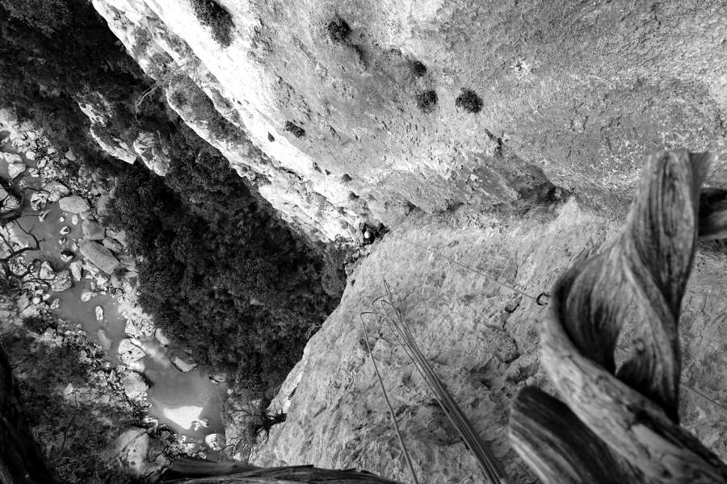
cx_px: 364
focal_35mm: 24
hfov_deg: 73.7
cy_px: 242
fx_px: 485
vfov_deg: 53.1
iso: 800
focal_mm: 8.8
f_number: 4.5
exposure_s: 1/500
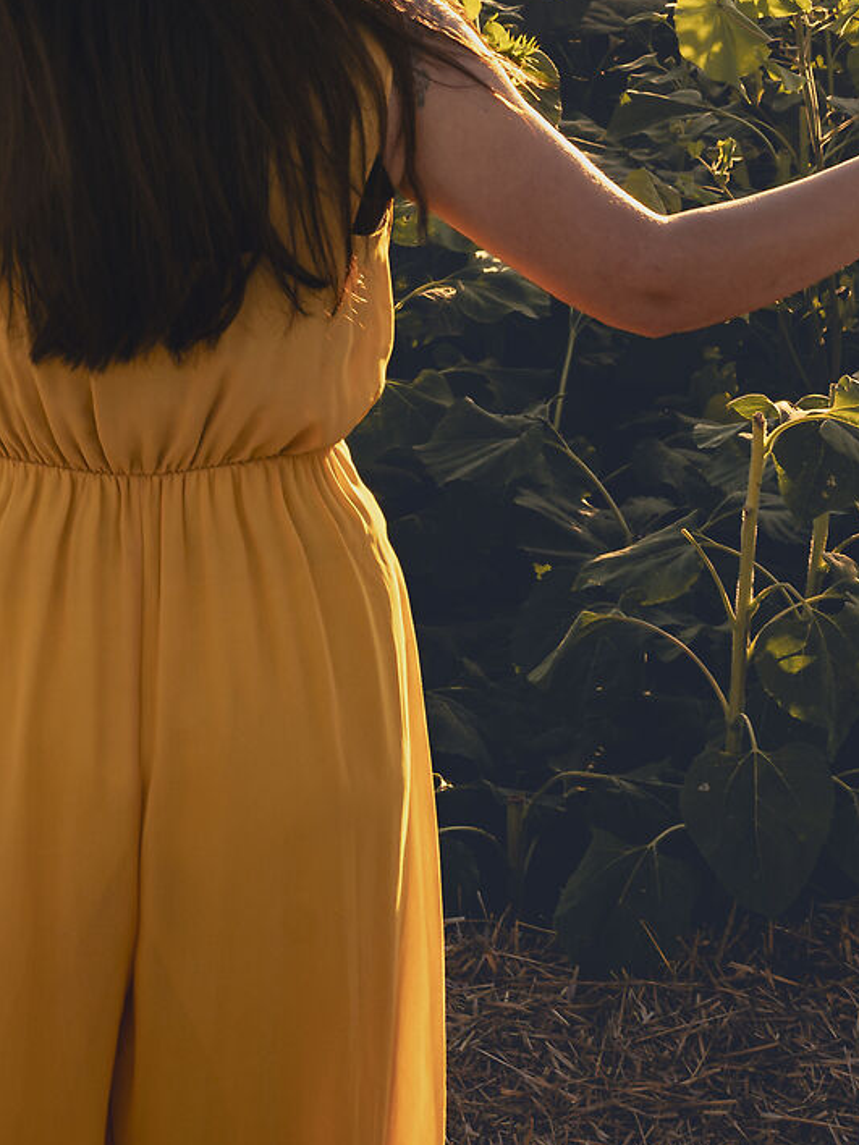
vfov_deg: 16.9
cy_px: -10
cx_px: 128
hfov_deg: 12.9
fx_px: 3772
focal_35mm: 114
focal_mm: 35
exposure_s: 1/60
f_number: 8
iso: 200
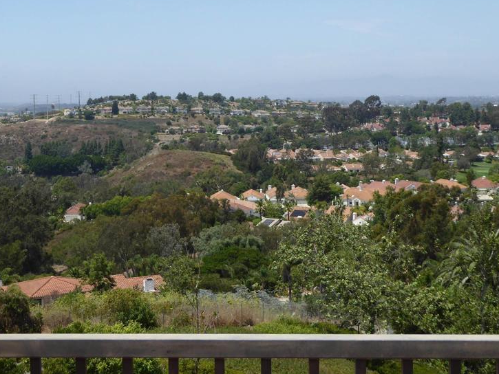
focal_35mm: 65
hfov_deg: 29.6
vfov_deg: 22.5
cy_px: 144
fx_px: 937
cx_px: 173
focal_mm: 7.8
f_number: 3.9
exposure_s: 1/800
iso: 100
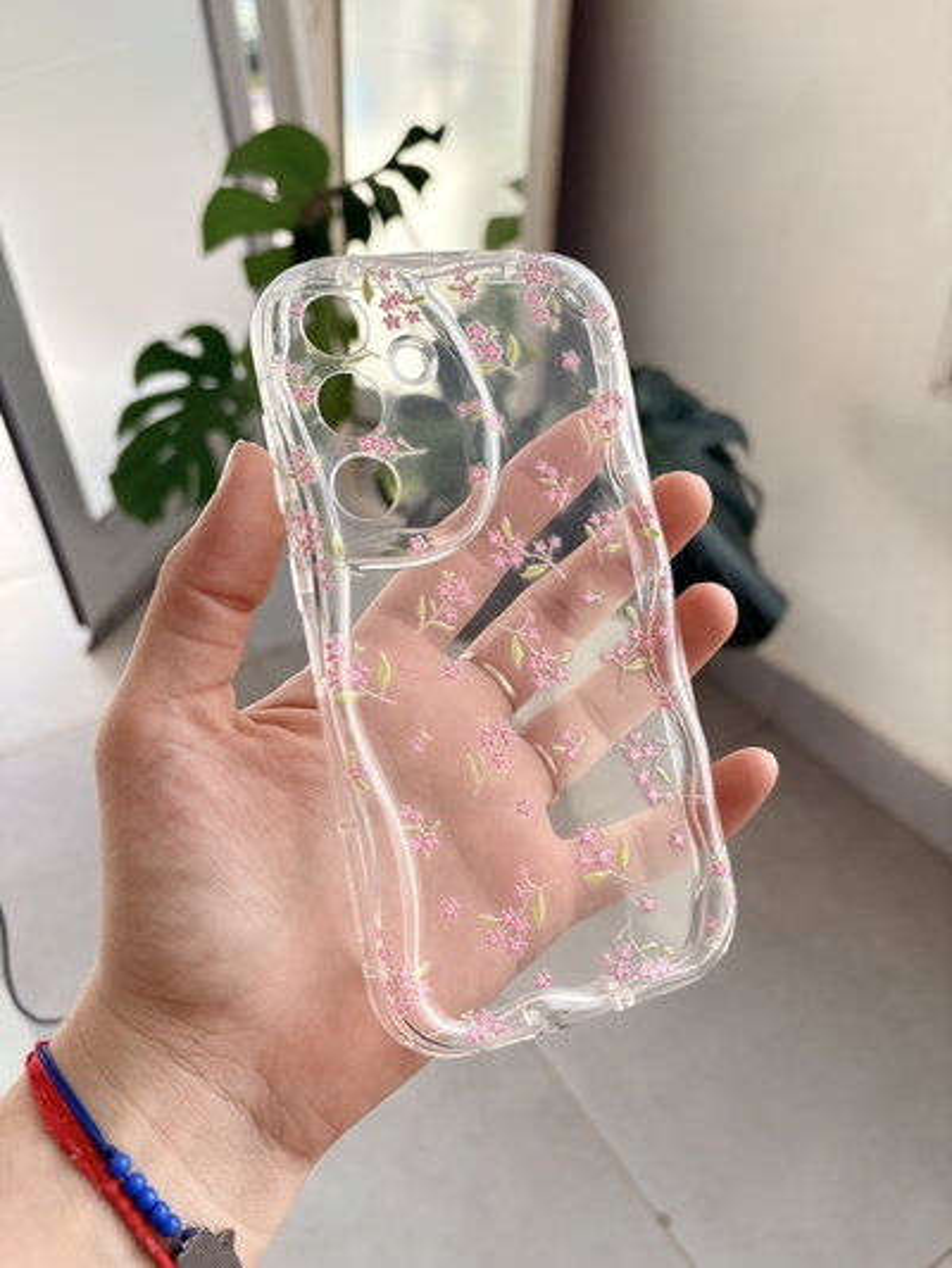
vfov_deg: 67.3
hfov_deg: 53.1
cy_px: 634
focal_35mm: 26
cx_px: 476
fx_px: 953
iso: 64
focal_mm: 5.96
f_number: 1.6
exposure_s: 1/365
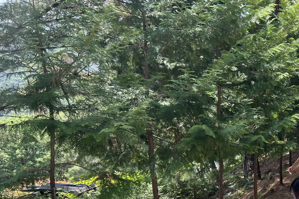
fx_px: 399
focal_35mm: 48
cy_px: 184
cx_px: 261
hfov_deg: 38.7
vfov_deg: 27.0
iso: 50
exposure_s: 1/743
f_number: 1.5
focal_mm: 5.7
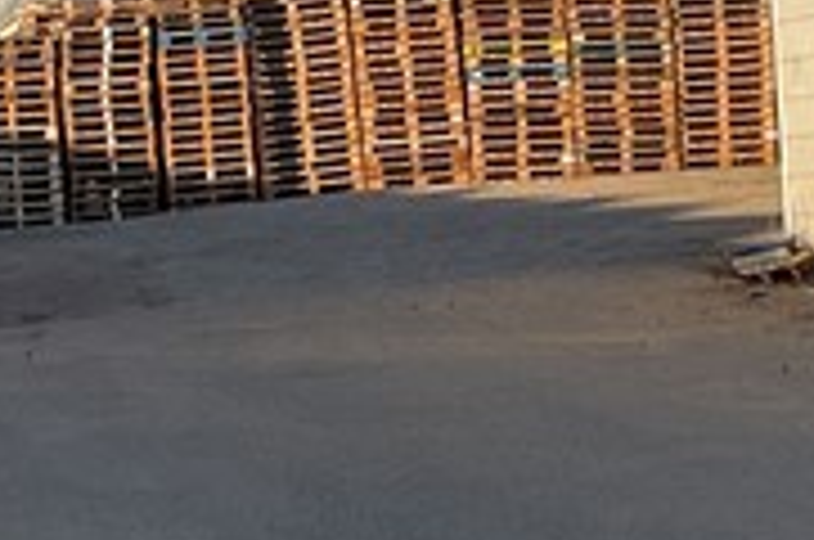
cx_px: 310
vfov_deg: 8.0
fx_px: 3860
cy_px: 99
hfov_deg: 12.0
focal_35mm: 171
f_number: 1.8
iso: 16
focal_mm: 3
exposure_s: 1/1534
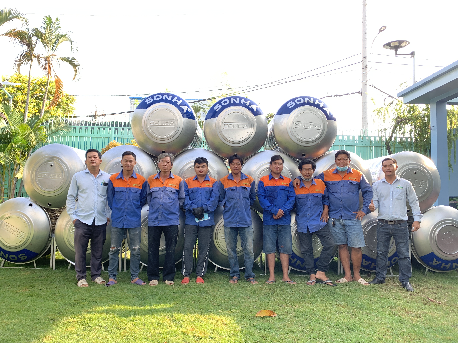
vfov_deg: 53.1
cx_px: 229
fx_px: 344
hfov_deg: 67.3
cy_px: 172
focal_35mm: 26
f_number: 1.8
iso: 40
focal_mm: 4.25
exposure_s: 1/122
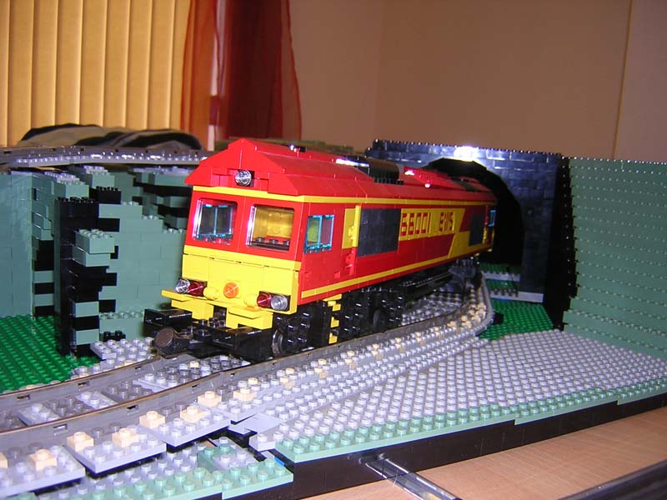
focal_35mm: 36
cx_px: 334
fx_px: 694
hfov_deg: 51.4
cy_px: 250
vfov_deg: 39.7
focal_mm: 4.7
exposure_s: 1/60.1
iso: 100
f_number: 2.6
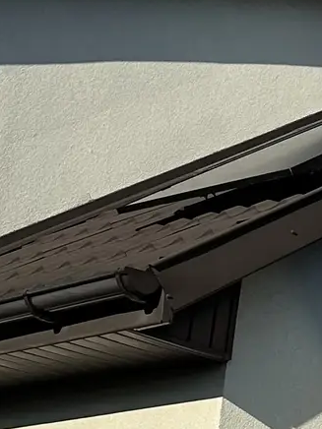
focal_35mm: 141
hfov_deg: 9.6
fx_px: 1749
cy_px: 383
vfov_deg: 13.9
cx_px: 708
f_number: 1.78
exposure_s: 1/7042
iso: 80
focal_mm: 6.86
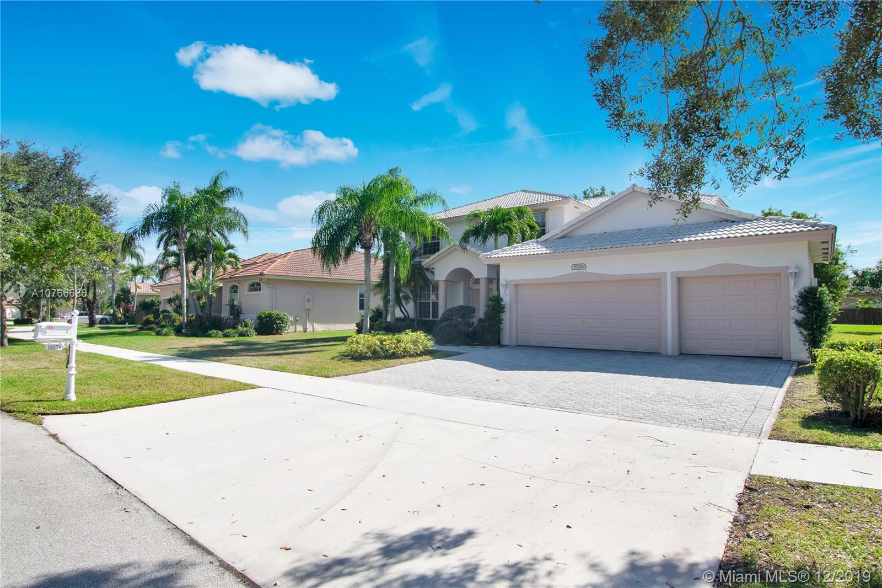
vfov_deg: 67.4
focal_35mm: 18
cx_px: 441
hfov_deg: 90.0
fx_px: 441
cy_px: 294
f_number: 10
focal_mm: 12
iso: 200
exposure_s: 1/400
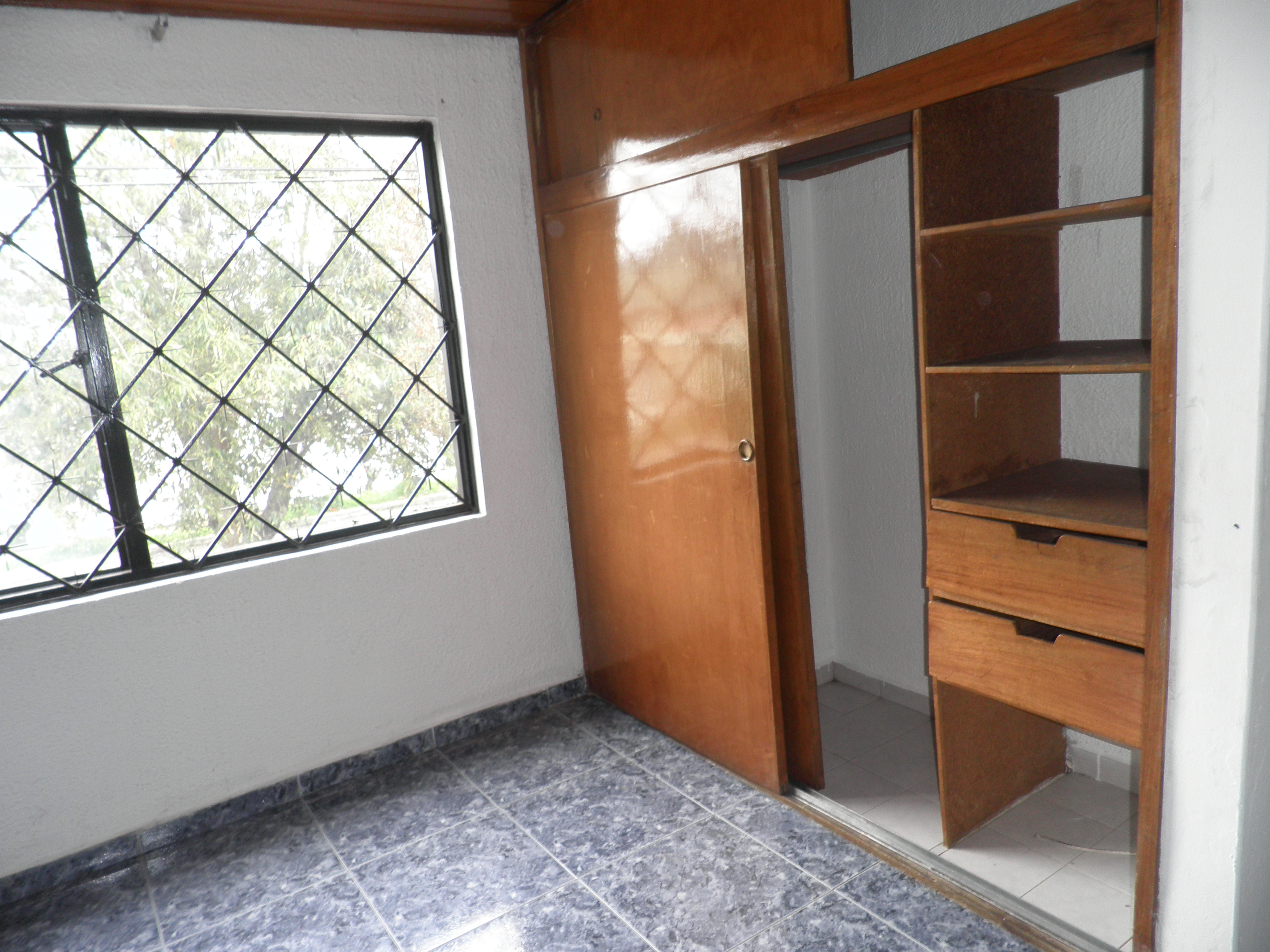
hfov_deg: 71.6
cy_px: 476
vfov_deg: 56.8
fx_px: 881
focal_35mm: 24
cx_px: 635
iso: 100
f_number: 3.3
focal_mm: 4.3
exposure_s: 1/30
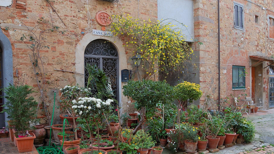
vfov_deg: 36.5
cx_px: 147
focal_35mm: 32
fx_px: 232
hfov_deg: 61.0
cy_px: 92
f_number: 6.3
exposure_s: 1/10
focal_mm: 18
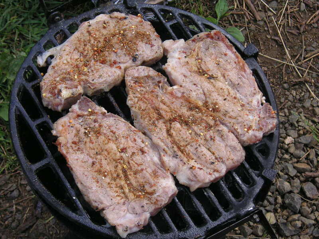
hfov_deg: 22.5
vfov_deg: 17.0
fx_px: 802
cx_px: 160
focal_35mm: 87
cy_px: 120
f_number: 4.7
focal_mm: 14.4
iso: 50
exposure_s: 1/180
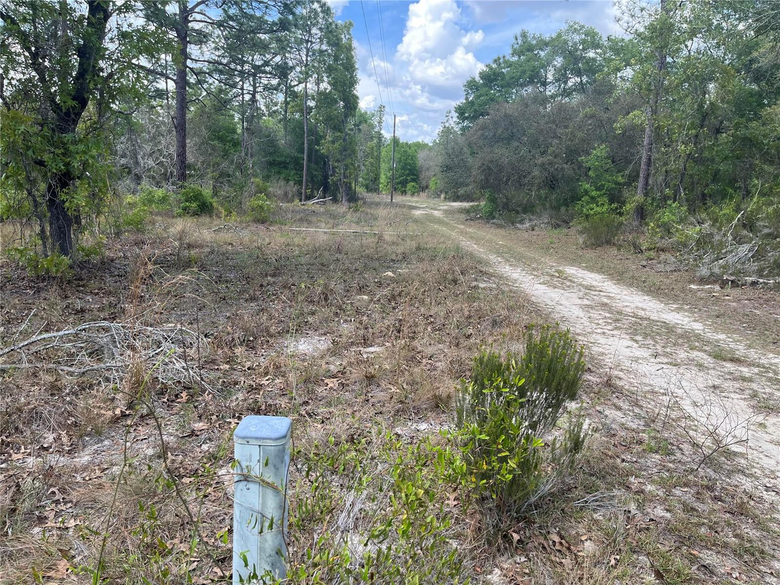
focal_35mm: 26
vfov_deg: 53.1
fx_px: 586
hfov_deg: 67.3
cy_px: 292
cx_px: 390
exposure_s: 1/727
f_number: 1.6
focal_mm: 5.1
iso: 50
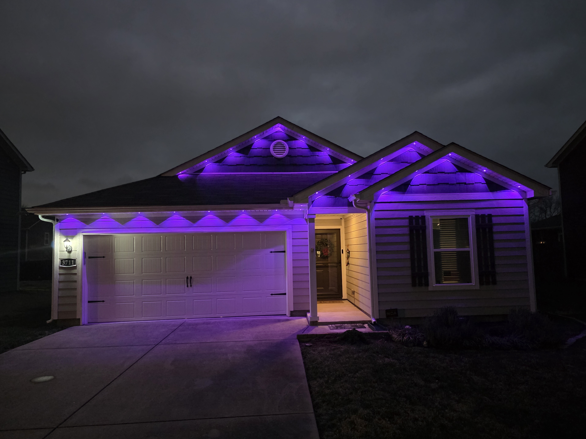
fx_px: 406
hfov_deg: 71.6
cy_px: 223
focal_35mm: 24
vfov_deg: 56.8
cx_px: 301
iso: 1600
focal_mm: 6.3
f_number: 1.7
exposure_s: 1/40
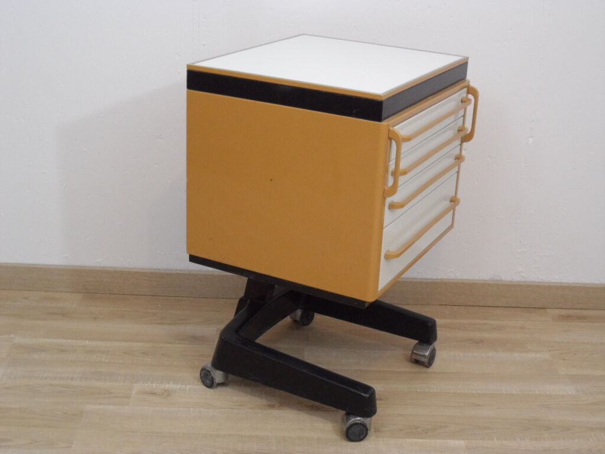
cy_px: 227
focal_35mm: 50
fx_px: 874
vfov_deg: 29.1
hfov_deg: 38.2
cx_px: 302
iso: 400
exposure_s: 1/20
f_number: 4.7
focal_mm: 9.3
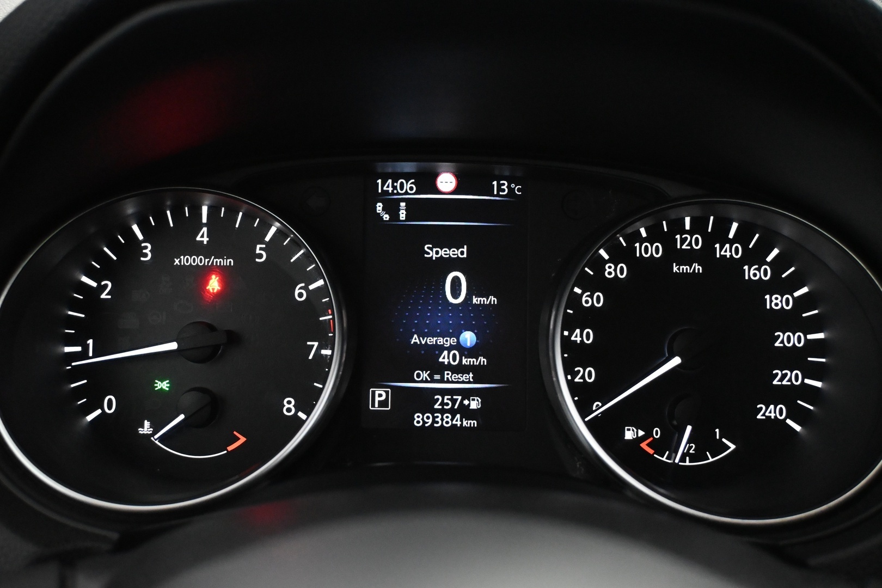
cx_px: 441
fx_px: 1158
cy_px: 294
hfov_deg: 41.7
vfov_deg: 28.5
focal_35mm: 47
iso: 6400
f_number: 5
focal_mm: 31.5
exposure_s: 1/50
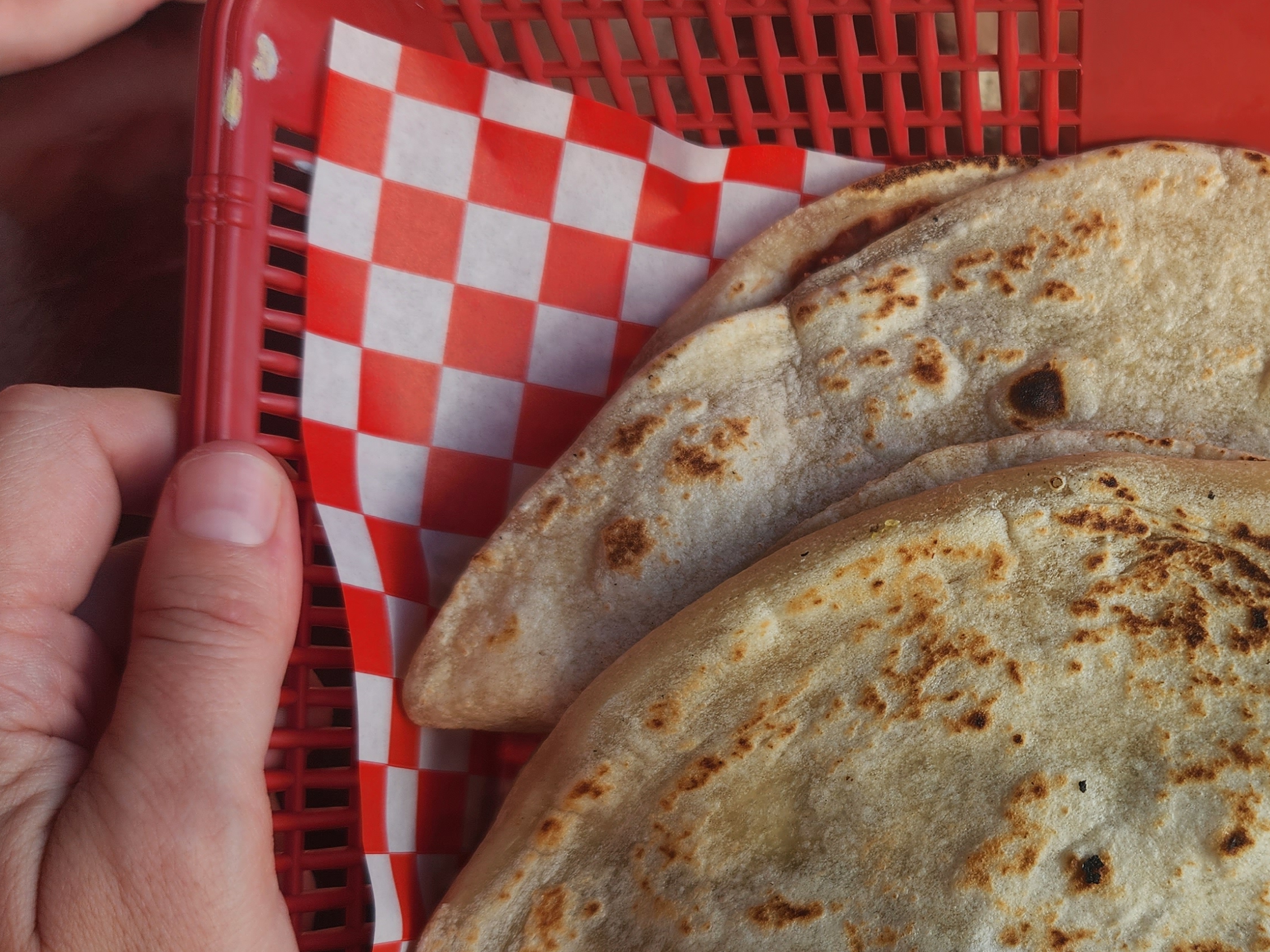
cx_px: 993
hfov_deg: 43.9
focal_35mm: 41
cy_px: 626
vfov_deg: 34.8
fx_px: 1504
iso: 20
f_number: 1.8
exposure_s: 1/224
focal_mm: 5.4
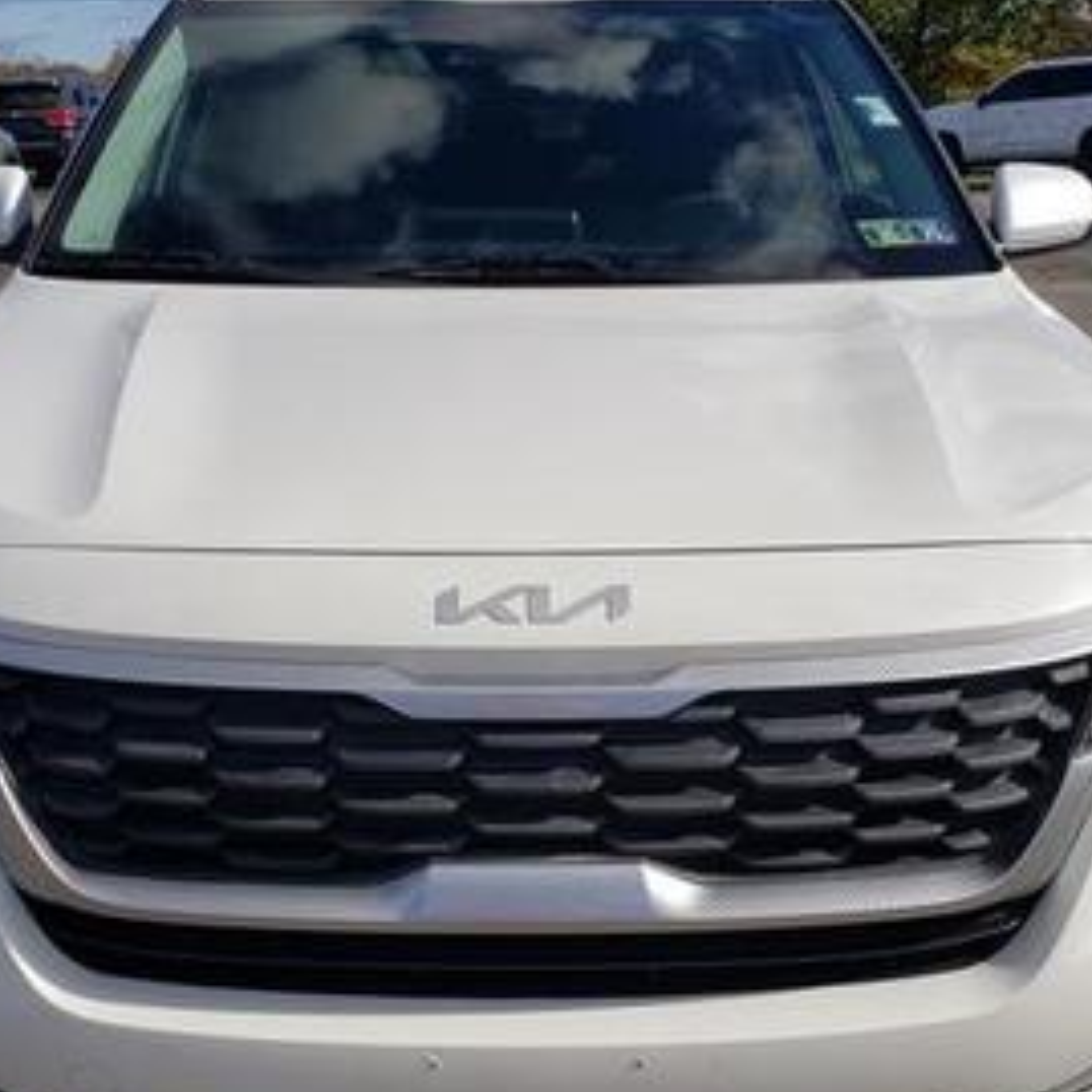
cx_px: 524
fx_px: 1535
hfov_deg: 39.2
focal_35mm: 43
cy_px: 617
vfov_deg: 39.1
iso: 50
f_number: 2.4
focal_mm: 4.3
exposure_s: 1/2686
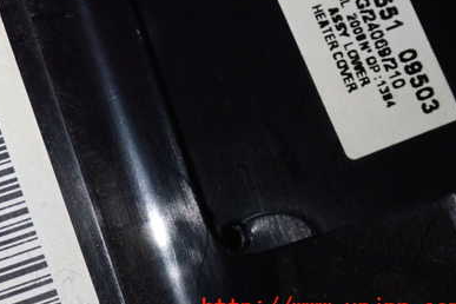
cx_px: 114
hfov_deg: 14.4
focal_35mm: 142
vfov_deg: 9.6
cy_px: 59
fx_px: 1799
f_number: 13
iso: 1000
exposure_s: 1/80
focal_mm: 15.66
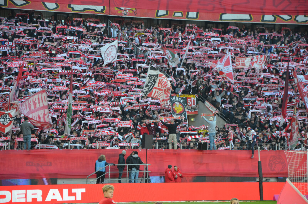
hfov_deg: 13.1
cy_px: 102
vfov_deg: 8.7
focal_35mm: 158
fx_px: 1345
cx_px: 154
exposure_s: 1/250
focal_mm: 105
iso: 800
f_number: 5.6
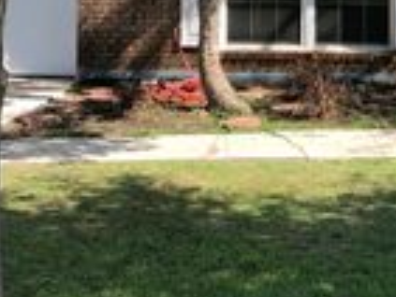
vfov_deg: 14.4
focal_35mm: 99
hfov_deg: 19.5
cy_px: -74
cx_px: 334
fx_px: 1134
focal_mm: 4
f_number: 1.8
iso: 20
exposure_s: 1/759
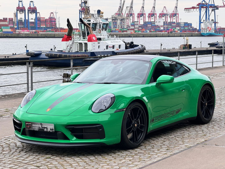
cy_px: 84
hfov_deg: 25.3
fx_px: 500
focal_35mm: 77
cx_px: 112
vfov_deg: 19.1
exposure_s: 1/231
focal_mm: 9
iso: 25
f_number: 2.8
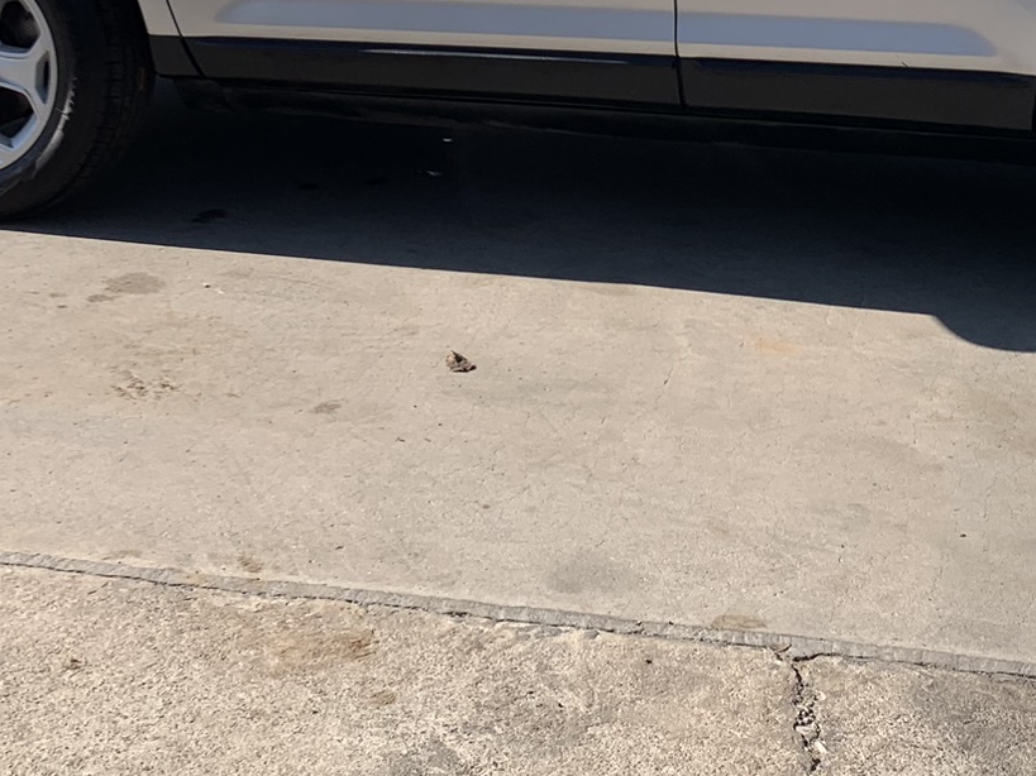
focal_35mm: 65
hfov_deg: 29.6
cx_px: 693
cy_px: -76
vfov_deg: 21.4
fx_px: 1945
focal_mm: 4.25
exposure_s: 1/2257
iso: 25
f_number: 1.8
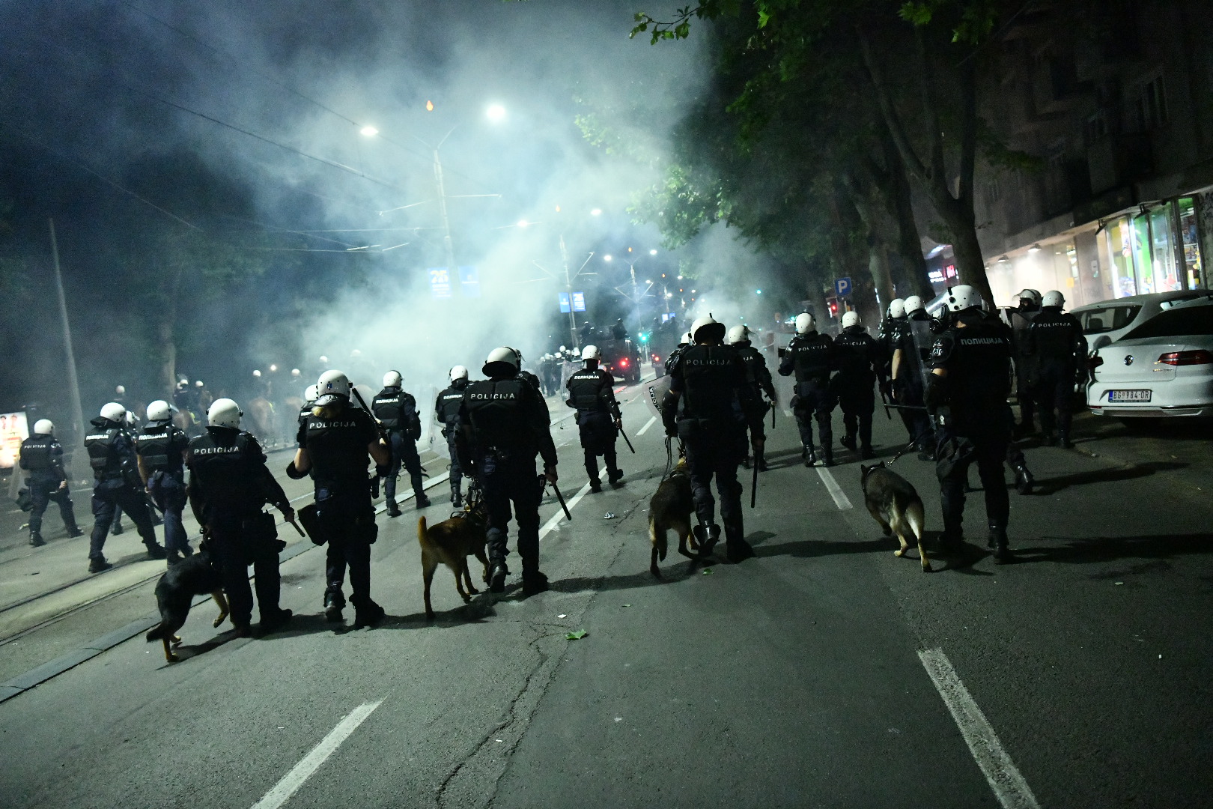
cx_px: 606
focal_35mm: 30
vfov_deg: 43.6
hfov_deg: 61.9
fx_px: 1011
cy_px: 404
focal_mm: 30
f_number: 3.2
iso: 16000
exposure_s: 1/320
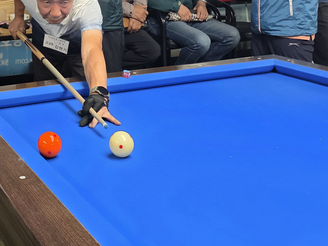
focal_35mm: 54
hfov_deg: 34.2
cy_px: -39
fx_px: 512
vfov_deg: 24.8
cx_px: 54
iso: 125
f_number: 1.7
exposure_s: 1/120
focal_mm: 6.3
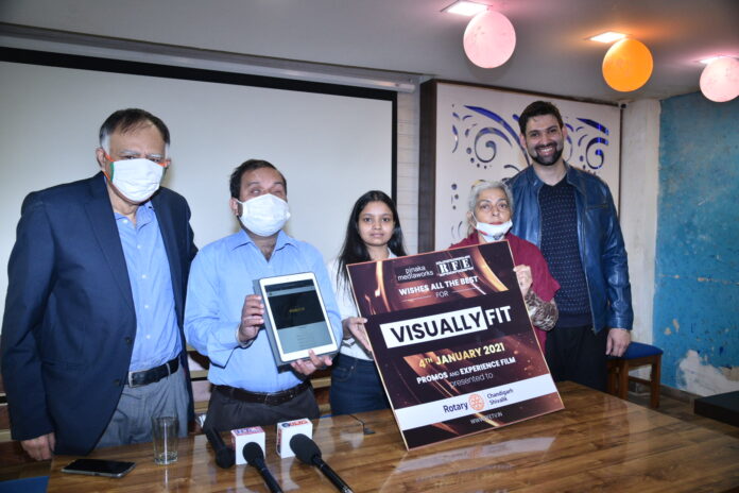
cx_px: 370
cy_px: 246
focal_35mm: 28
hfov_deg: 65.5
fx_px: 575
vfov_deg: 46.4
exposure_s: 1/125
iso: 800
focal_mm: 28
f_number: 5.6
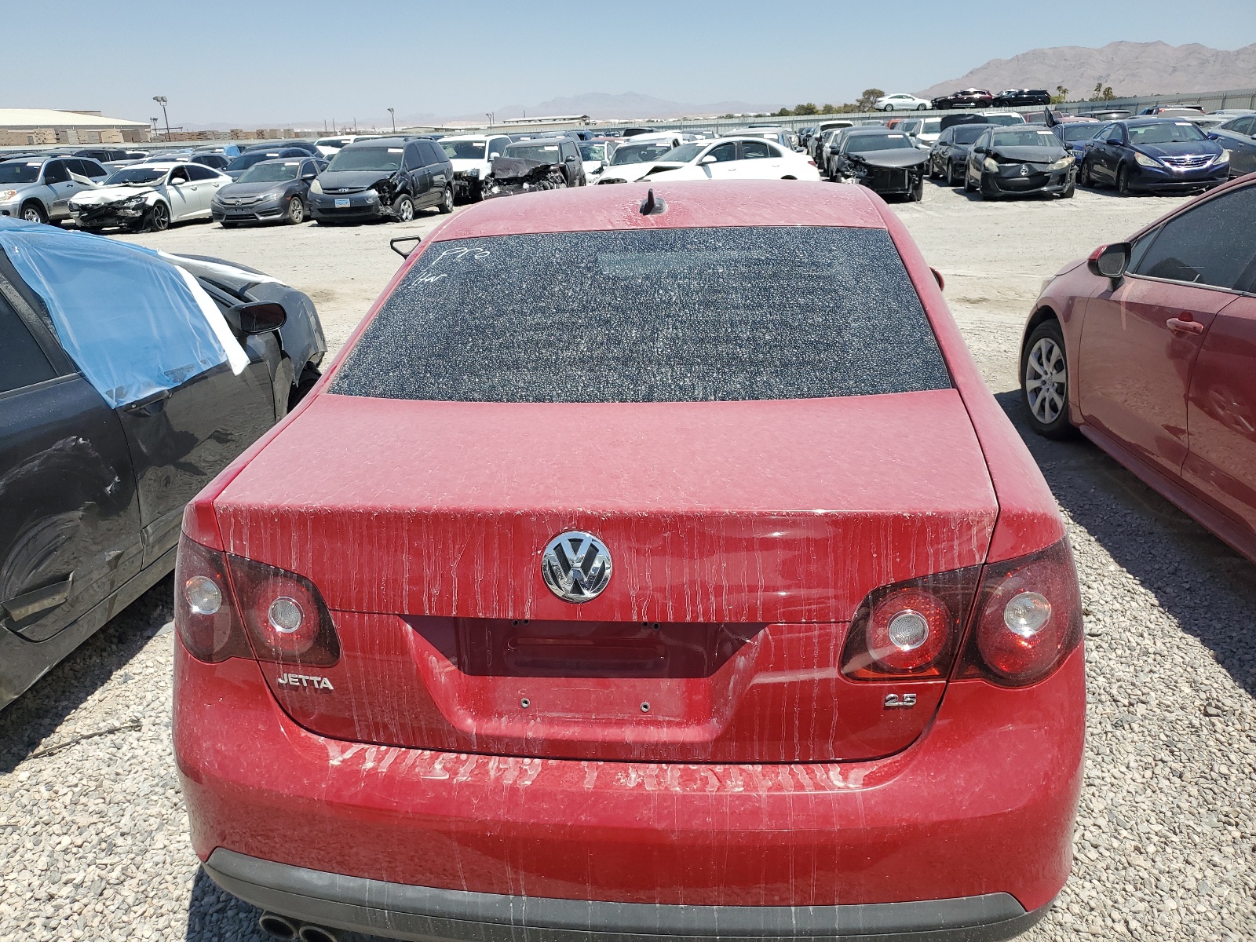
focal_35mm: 26
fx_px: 943
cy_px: 471
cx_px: 628
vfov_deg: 53.1
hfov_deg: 67.3
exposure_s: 1/3333
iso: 50
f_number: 1.5
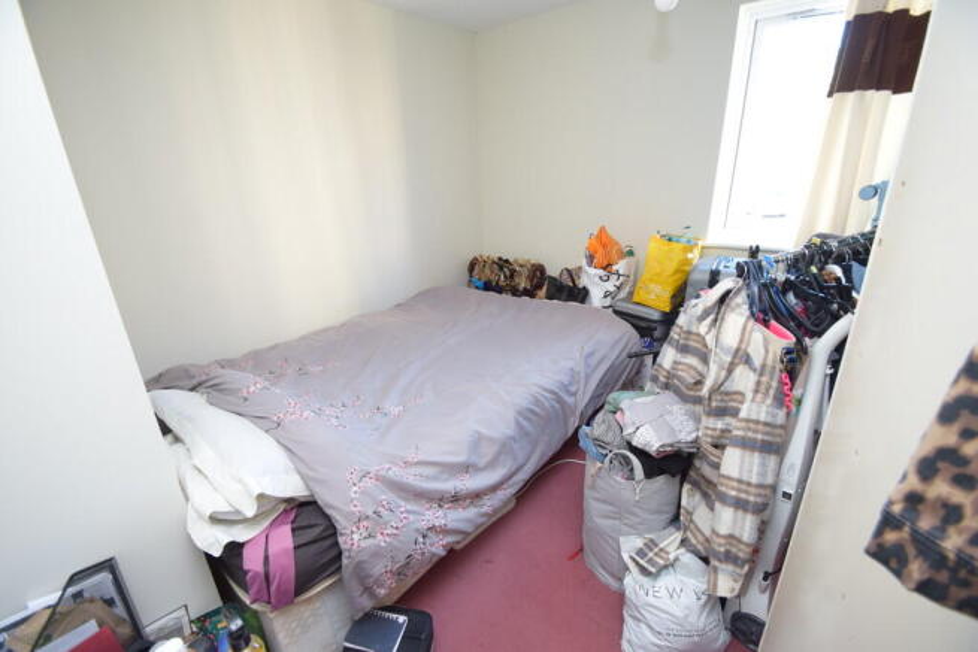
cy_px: 326
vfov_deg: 77.4
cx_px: 489
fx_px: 408
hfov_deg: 100.4
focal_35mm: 15
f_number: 3.5
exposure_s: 1/60
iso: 900
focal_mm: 10
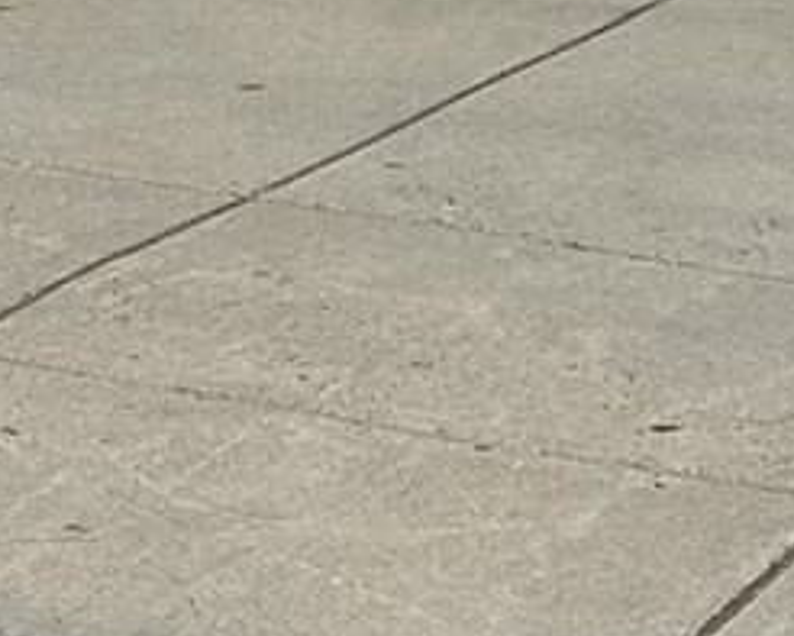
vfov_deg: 6.8
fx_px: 4584
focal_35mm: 195
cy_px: -1550
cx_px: 190
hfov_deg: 9.9
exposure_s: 1/2410
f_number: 1.78
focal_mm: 6.86
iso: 80
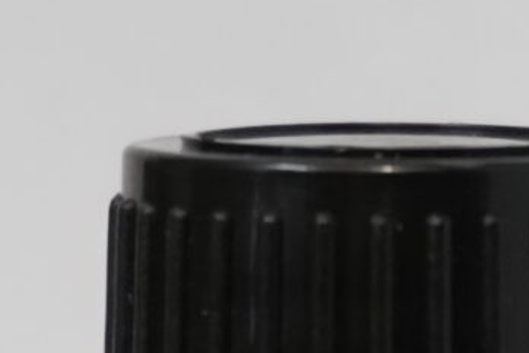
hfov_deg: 4.1
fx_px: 7450
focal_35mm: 507
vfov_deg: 2.7
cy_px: 863
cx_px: 353
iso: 3200
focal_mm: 46
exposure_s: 1/80
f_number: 5.6
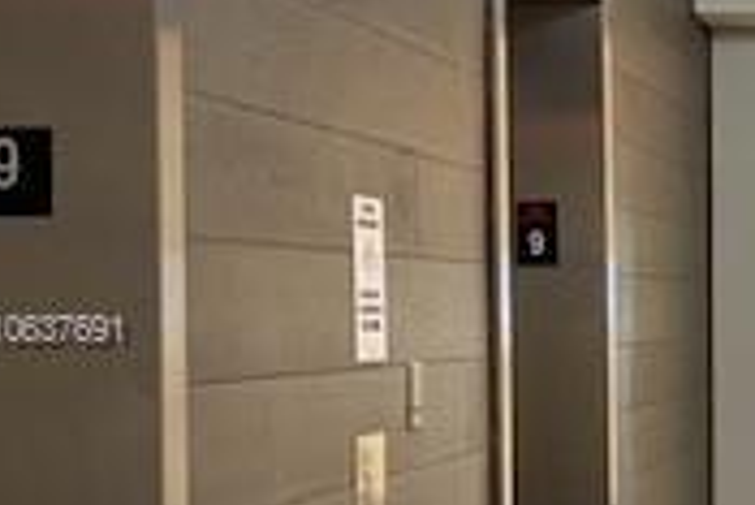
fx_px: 2078
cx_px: 1243
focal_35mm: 99
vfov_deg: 13.8
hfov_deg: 17.7
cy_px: 332
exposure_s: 1/30
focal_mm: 4.25
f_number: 1.8
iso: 400
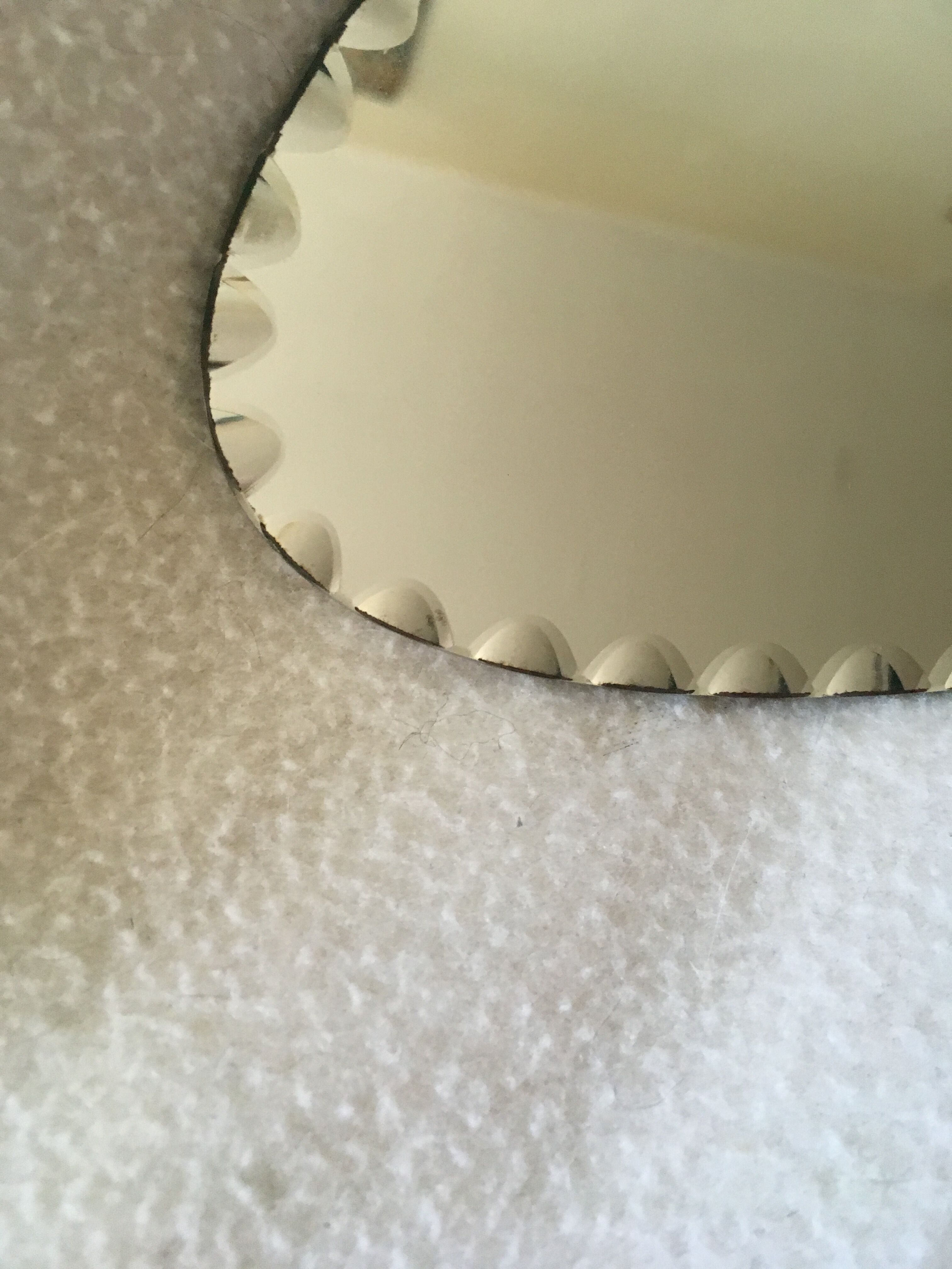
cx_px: 476
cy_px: 634
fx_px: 1063
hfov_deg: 48.2
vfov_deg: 61.7
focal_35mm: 29
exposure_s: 1/25
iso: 200
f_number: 2.2
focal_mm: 4.15
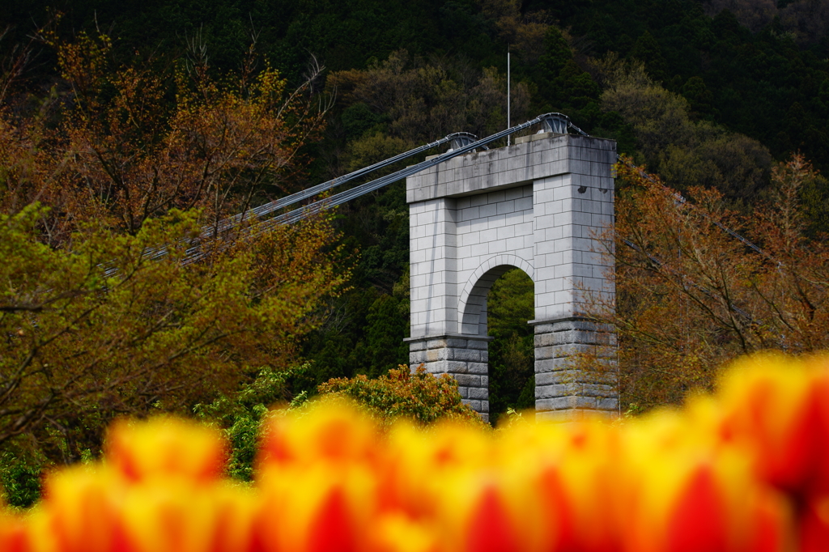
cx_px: 414
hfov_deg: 13.7
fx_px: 3453
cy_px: 276
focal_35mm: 150
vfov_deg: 9.1
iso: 100
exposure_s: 1/350
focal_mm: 150
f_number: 8
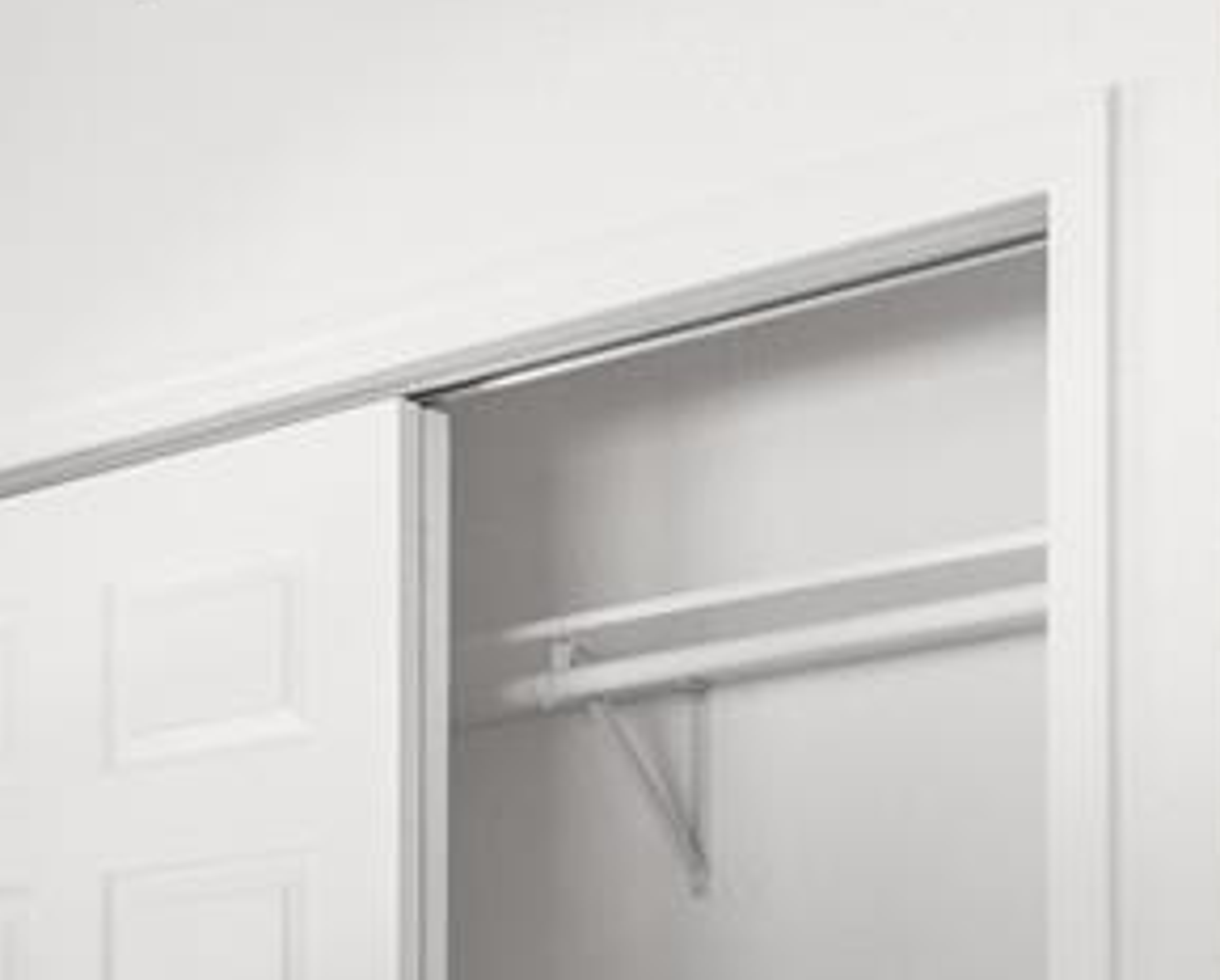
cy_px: 1348
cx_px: 266
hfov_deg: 22.7
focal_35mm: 83
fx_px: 3001
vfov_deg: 17.2
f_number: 8
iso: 640
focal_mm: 16
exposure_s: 1/50
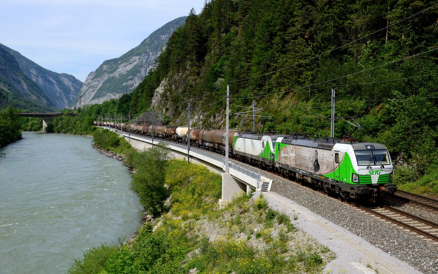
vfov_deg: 32.8
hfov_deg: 50.4
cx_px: 219
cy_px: 138
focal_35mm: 39
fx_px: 466
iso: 250
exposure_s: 1/1600
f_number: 5.6
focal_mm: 38
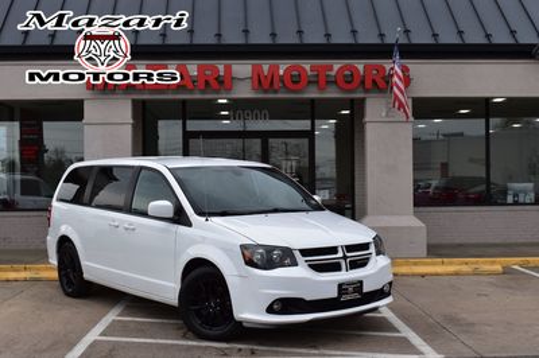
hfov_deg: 41.1
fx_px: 718
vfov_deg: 28.0
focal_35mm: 48
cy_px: 179
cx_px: 270
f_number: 11
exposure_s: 1/400
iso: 400
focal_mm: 32
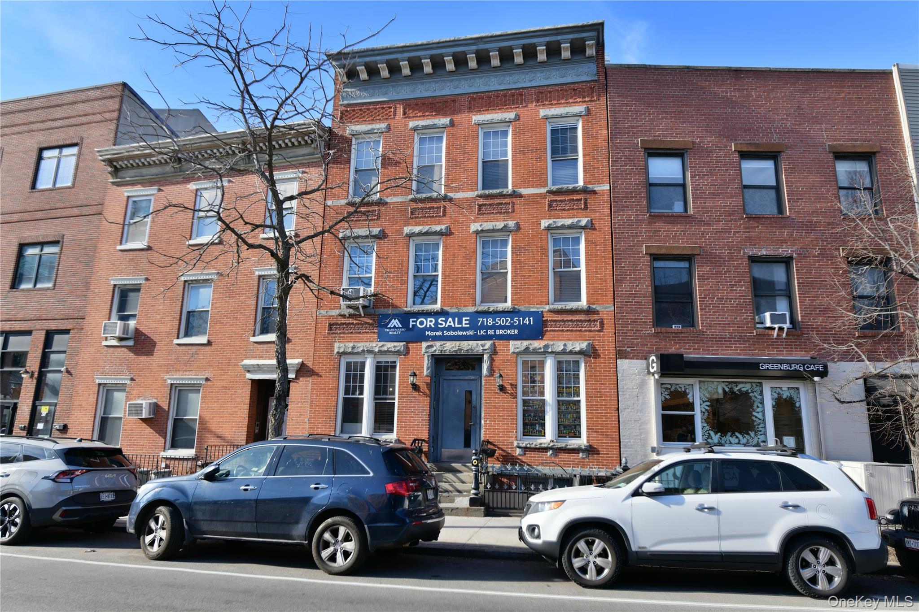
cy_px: 306
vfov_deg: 55.1
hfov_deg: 76.1
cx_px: 460
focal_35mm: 23
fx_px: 587
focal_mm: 23
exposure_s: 1/200
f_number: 7.1
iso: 100
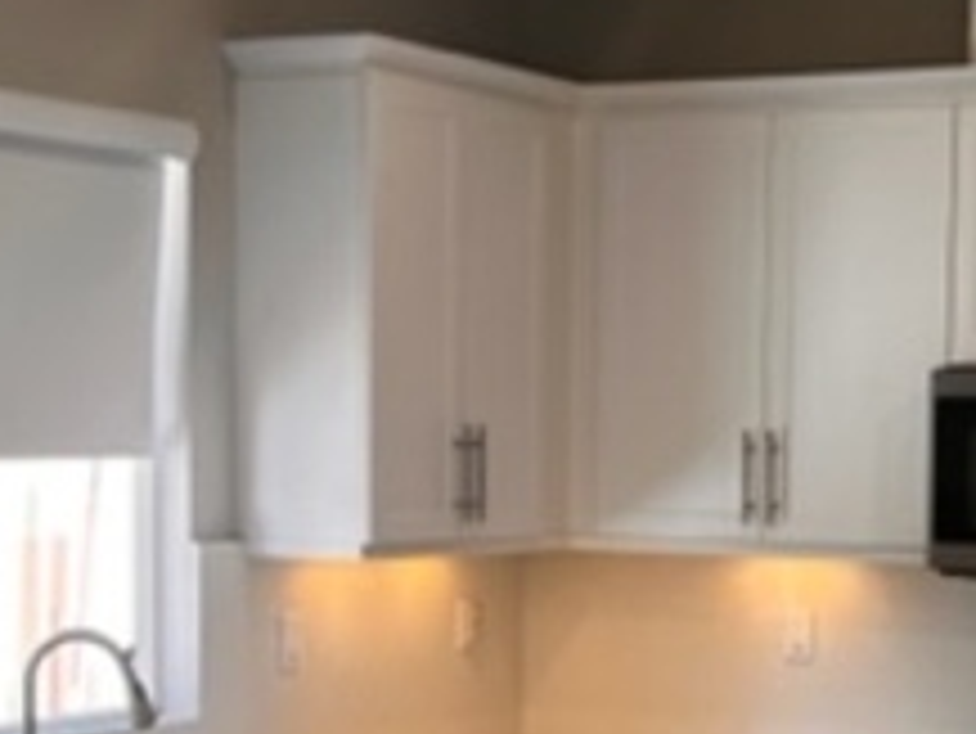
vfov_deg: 15.3
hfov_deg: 20.3
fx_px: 2708
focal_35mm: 96
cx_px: 670
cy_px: 644
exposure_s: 1/120
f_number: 1.5
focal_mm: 5.7
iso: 64
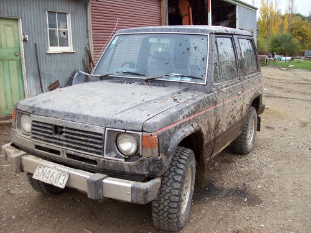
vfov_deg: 39.7
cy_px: 116
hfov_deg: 51.4
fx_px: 323
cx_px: 156
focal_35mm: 36
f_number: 2.7
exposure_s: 1/195
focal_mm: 6
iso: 80
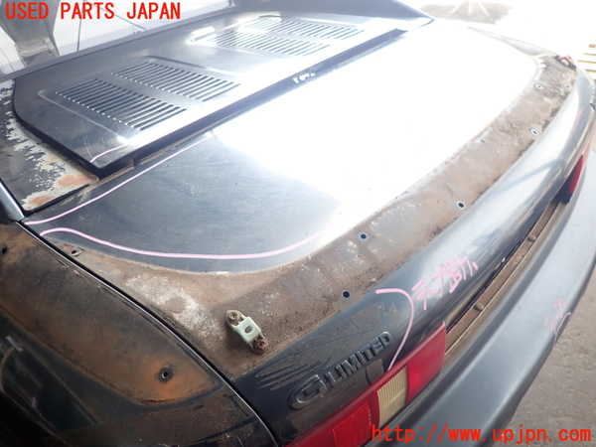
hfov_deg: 69.4
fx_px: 430
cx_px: 298
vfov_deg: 54.9
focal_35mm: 25
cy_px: 224
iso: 100
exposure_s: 1/100
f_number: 2
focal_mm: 4.5
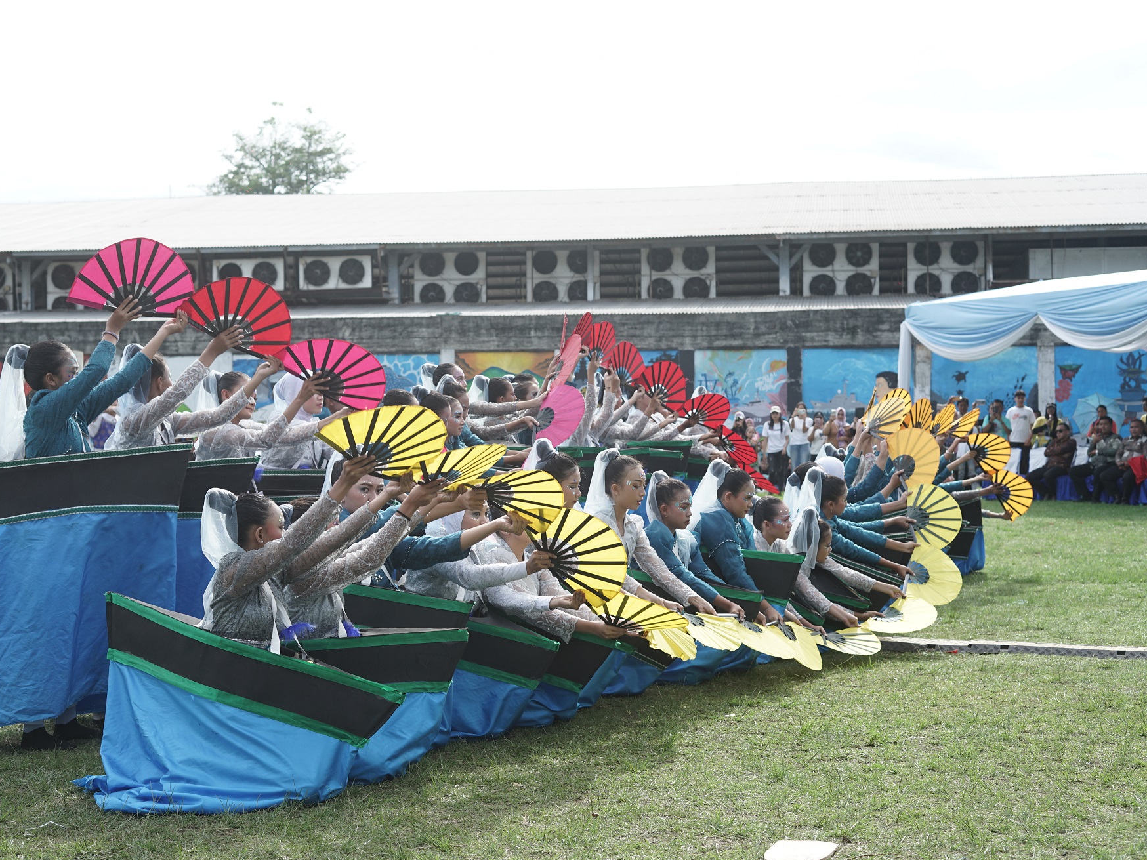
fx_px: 1822
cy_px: 435
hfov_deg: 34.9
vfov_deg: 26.6
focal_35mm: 55
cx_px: 557
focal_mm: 50
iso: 125
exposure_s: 1/320
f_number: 5
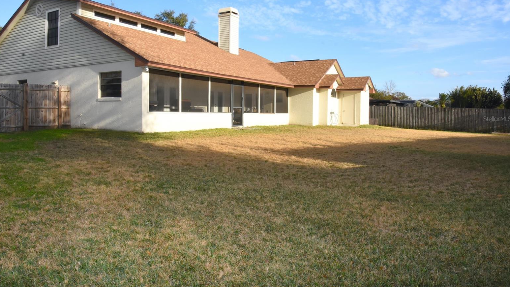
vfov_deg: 44.2
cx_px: 249
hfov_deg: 71.9
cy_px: 119
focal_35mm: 26
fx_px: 352
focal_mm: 16
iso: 800
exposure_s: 1/250
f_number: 16
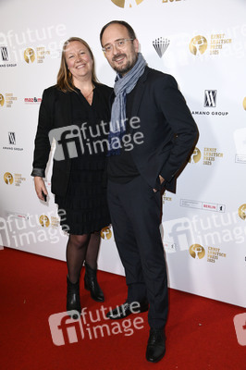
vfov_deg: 54.5
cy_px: 185
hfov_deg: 37.8
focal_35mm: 35
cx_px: 123
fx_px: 359
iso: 2000
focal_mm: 35
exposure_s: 1/250
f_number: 5.6
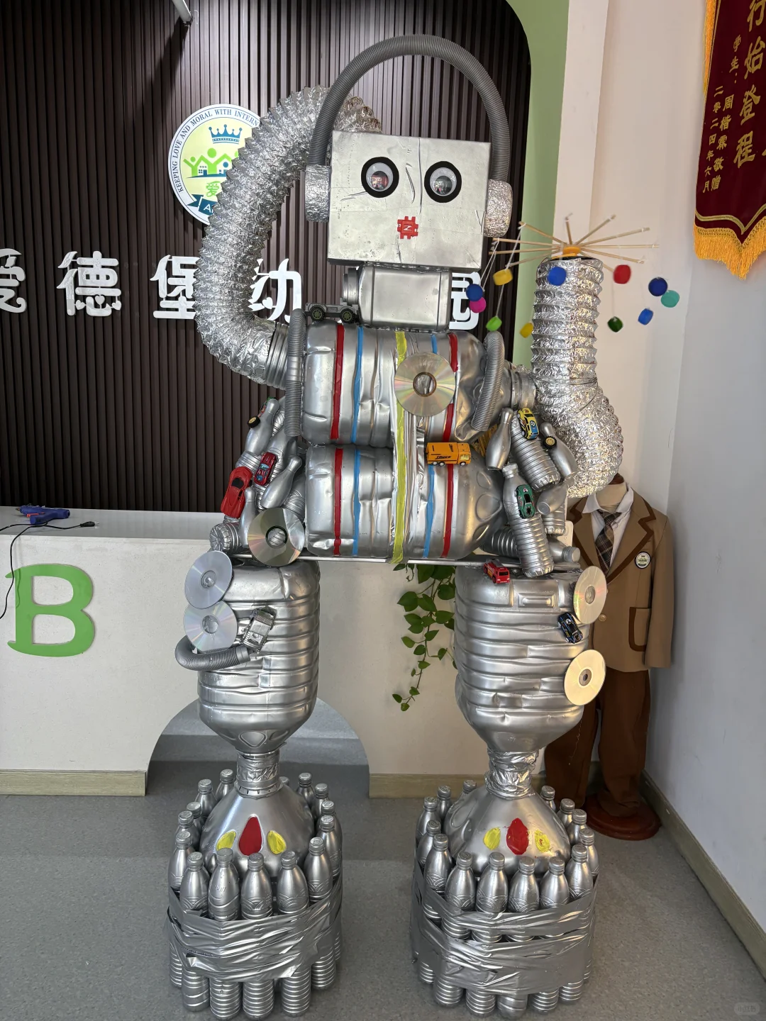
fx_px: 767
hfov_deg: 53.1
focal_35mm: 26
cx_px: 383
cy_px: 510
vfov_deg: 67.3
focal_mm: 5.96
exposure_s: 1/100
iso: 125
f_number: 1.6
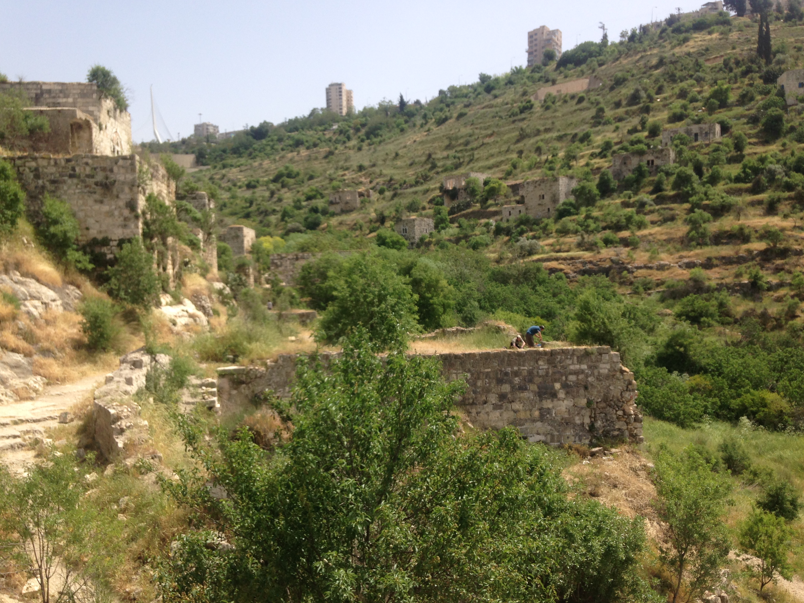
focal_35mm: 34
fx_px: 790
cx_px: 391
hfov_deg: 54.0
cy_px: 307
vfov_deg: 41.8
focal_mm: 4.12
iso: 50
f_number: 2.4
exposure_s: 1/1466
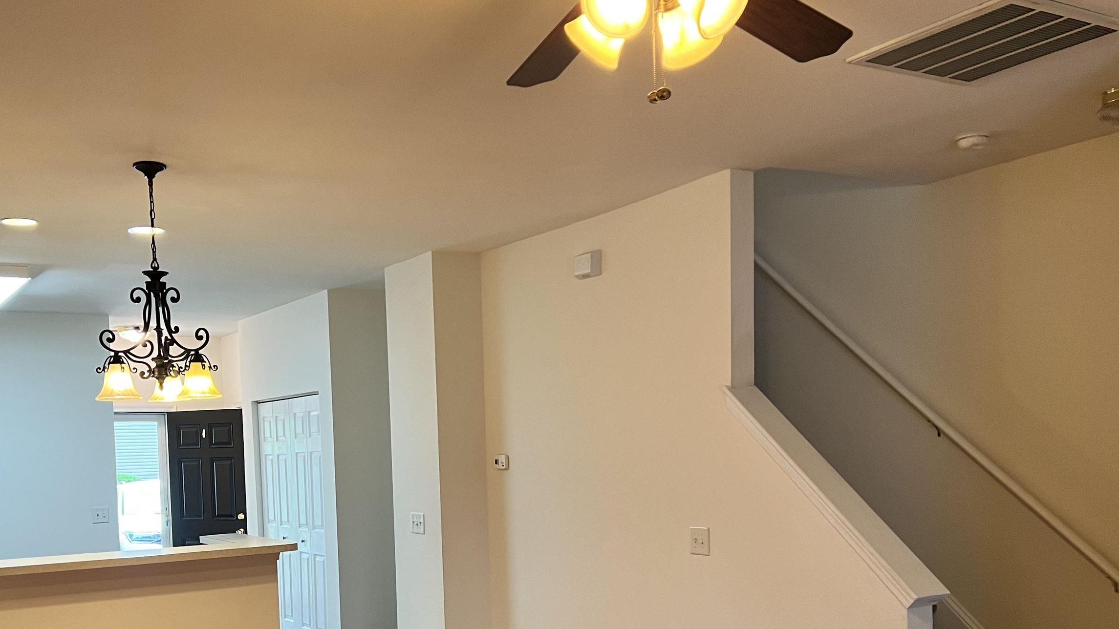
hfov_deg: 52.5
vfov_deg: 30.3
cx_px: 461
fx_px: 1127
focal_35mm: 38
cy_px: 518
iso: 100
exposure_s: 1/60
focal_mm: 5.7
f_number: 1.5
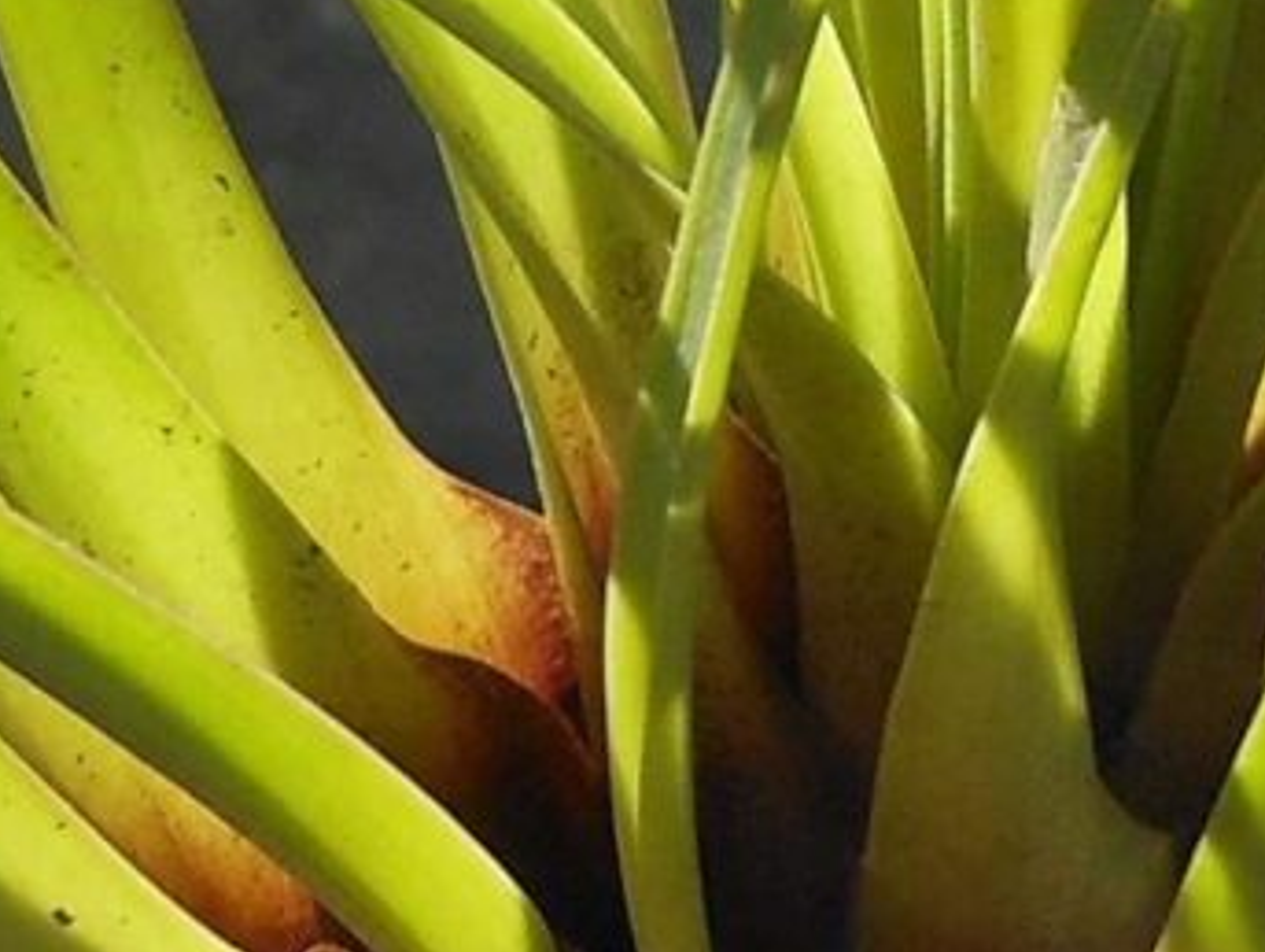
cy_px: -517
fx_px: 8999
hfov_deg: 8.0
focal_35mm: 246
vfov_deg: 6.0
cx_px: 756
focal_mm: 5.9
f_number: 4
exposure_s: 1/160
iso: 80
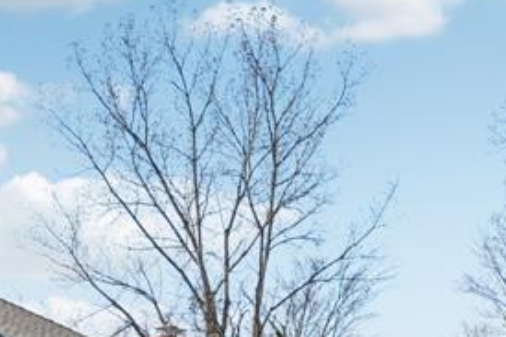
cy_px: 486
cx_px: -175
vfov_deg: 12.0
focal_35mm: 110
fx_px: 1543
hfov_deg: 17.3
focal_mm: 29.5
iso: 100
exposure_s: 1/125
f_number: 9
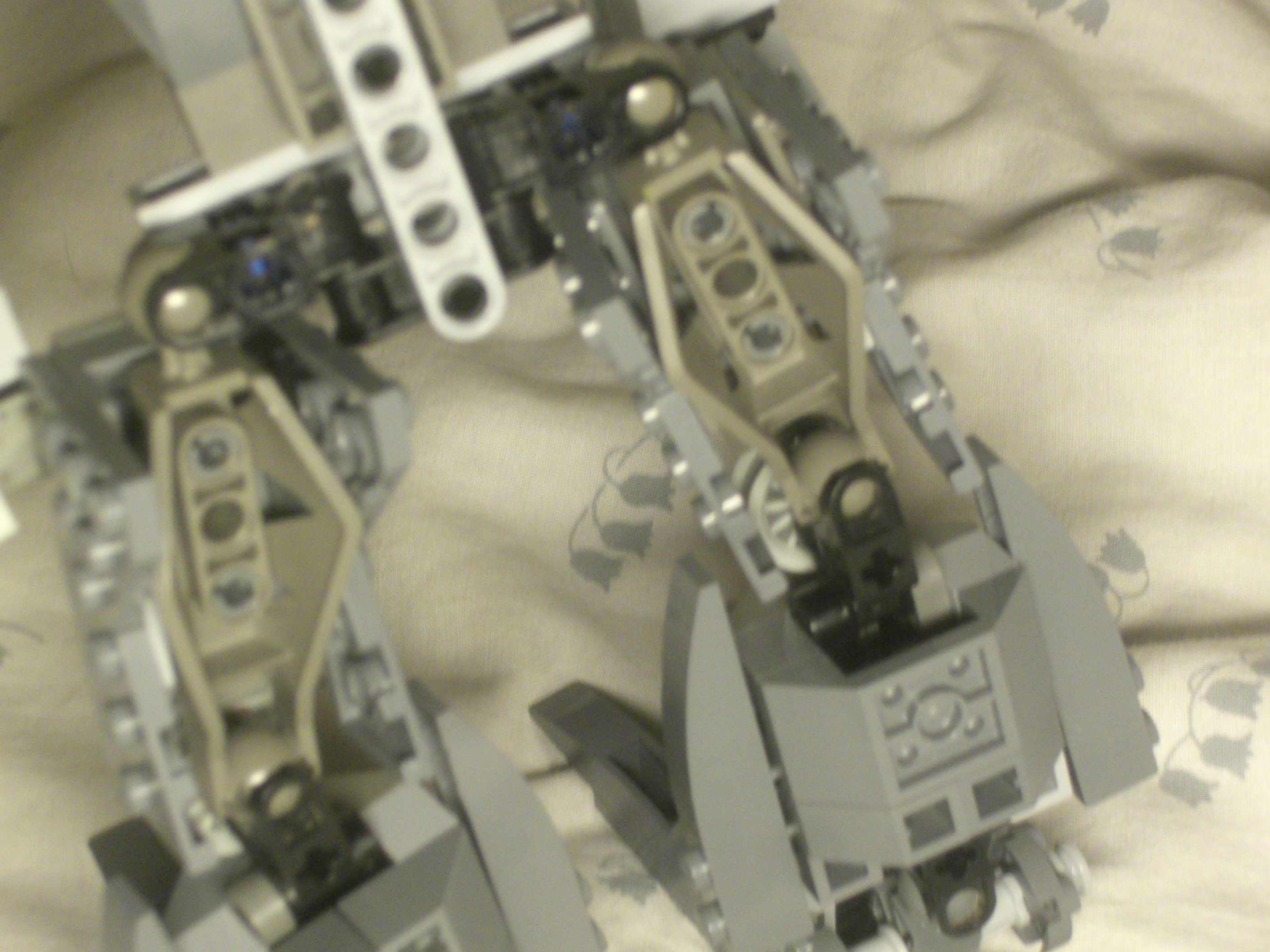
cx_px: 635
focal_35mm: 95
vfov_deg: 15.6
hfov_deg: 20.7
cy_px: 476
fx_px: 3485
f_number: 4.9
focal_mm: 15.75
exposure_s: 1/40
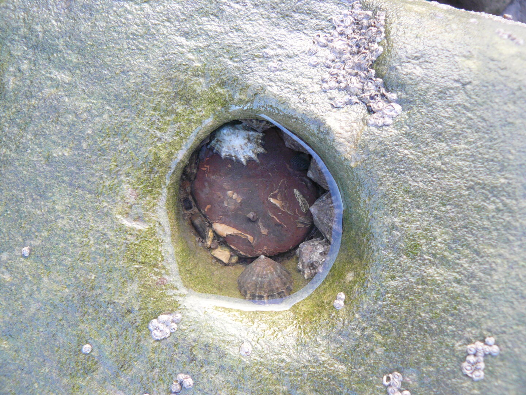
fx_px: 547
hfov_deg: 51.4
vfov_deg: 39.7
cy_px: 198
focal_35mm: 36
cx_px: 263
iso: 160
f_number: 2.8
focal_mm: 6
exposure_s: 1/30
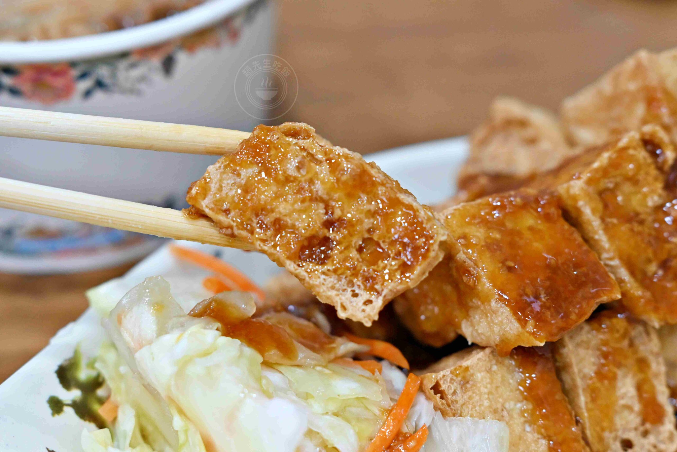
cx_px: 338
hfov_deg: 27.0
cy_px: 226
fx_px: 1410
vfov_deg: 18.2
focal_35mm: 75
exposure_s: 1/200
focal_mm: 50
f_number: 3.2
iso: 800
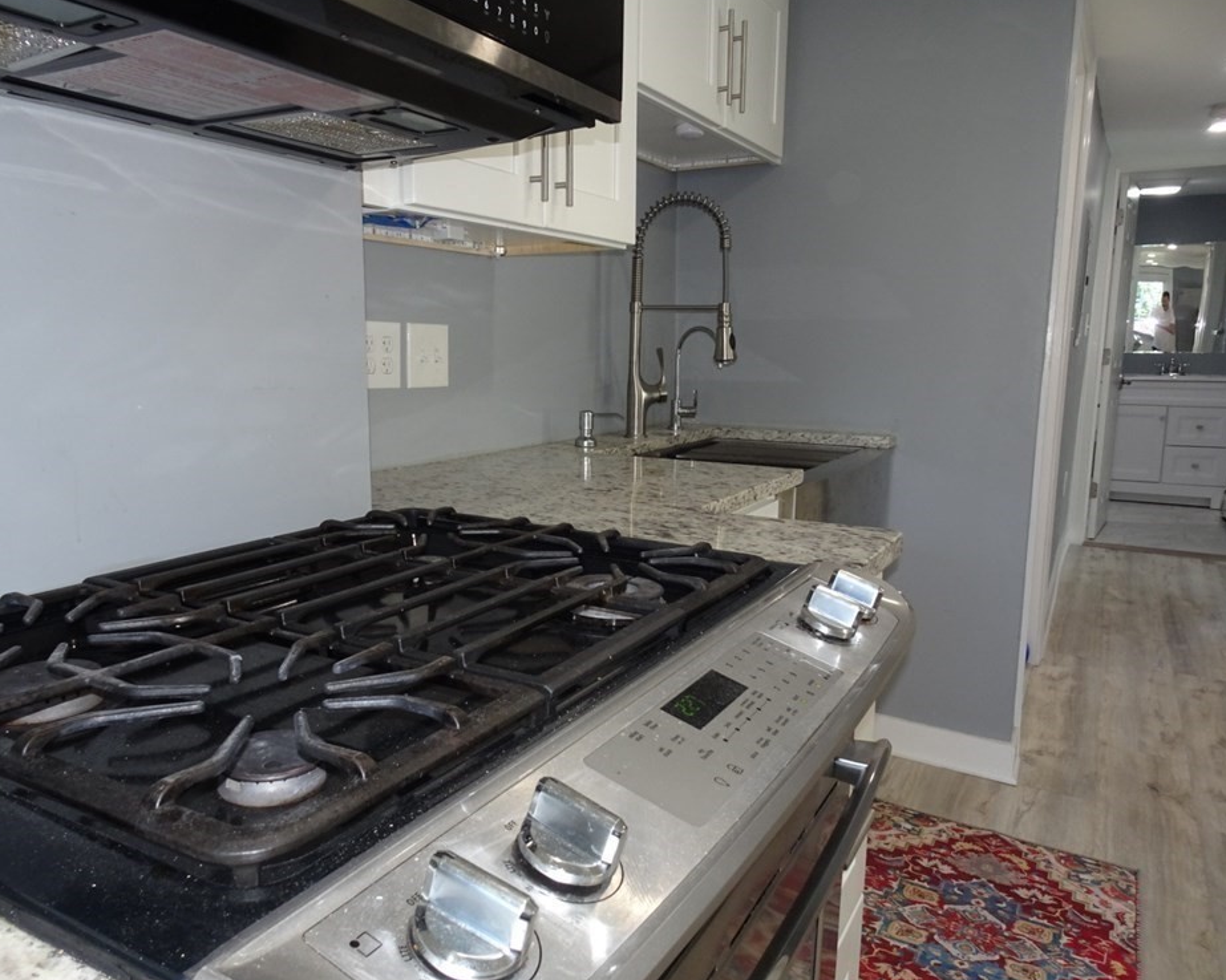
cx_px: 553
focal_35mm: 26
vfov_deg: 54.9
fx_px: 943
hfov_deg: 65.9
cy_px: 503
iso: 160
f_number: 3.5
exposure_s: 1/30
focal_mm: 4.1
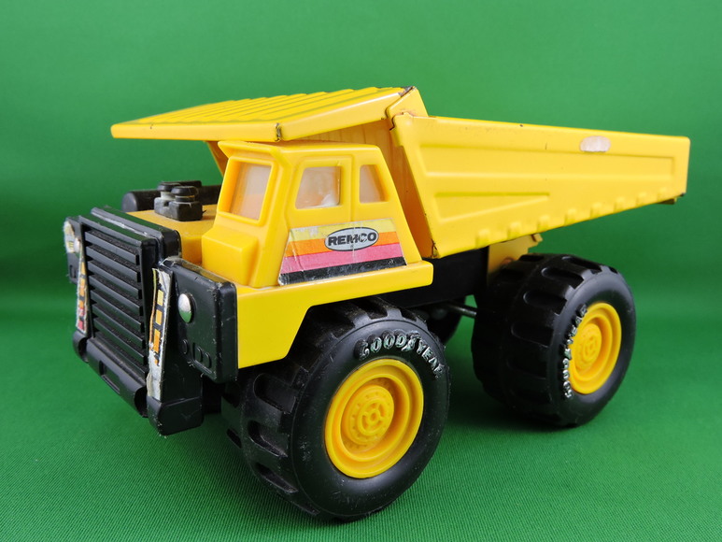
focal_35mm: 33
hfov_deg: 55.3
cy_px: 271
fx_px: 688
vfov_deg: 43.0
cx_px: 361
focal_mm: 5.9
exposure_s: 1/30
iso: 110
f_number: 3.6
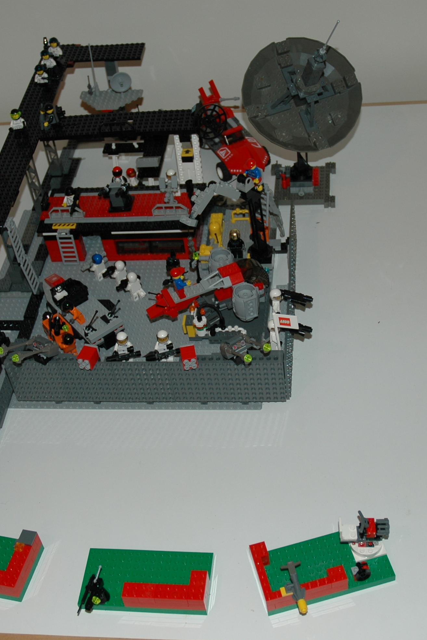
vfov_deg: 36.2
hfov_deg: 24.6
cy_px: 319
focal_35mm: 55
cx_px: 213
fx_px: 978
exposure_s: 1/60
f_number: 3.8
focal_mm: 24
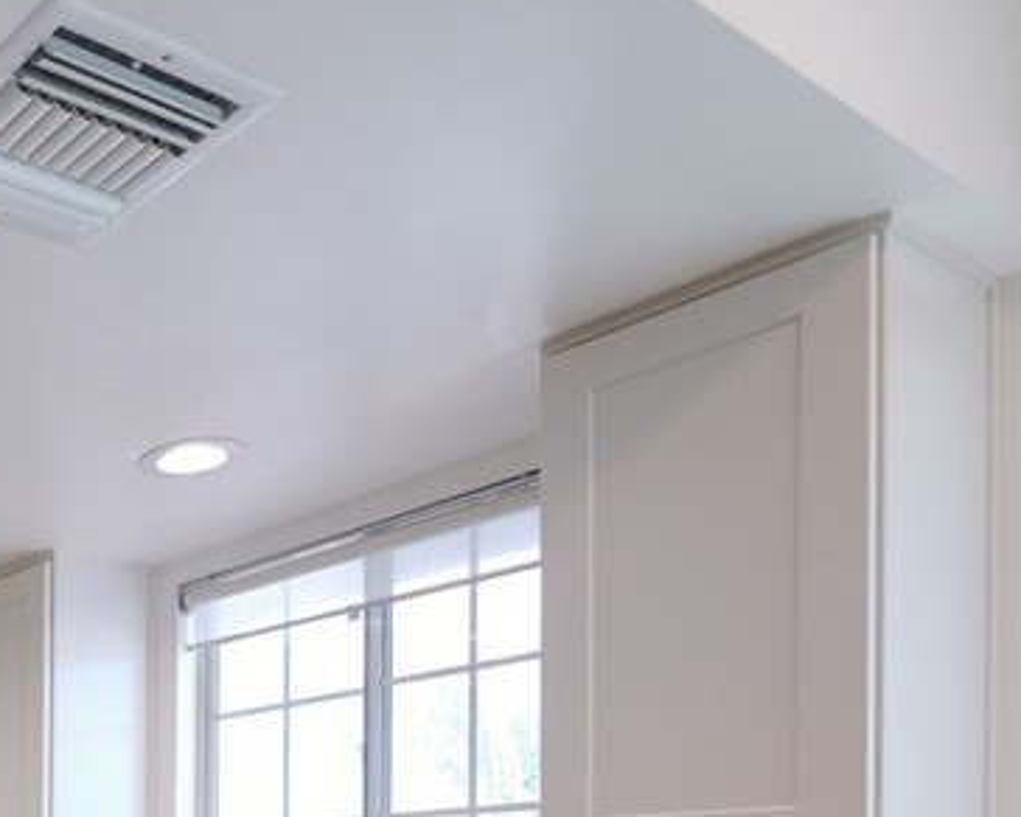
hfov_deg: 35.8
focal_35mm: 37
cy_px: 924
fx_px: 1118
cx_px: -261
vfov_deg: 34.1
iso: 400
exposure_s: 1/15
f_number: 8
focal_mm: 14
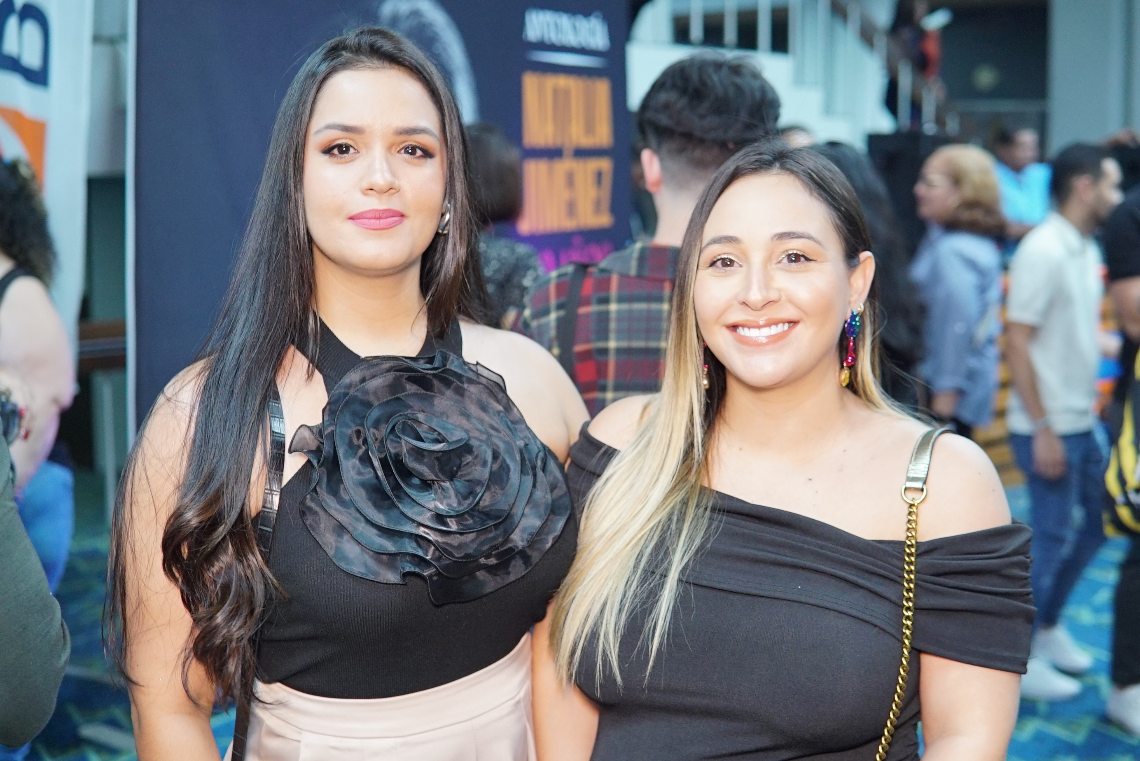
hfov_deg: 43.6
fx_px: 1426
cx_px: 570
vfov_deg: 29.9
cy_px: 380
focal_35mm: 45
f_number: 2.5
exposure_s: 1/100
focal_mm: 30
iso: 1600
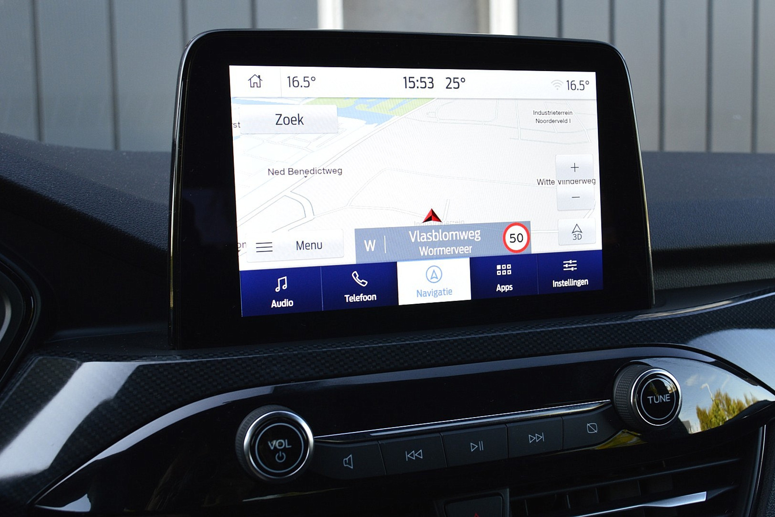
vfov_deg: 33.0
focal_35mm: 40
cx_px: 388
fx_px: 872
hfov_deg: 47.9
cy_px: 258
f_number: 8
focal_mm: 27
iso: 500
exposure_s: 1/60
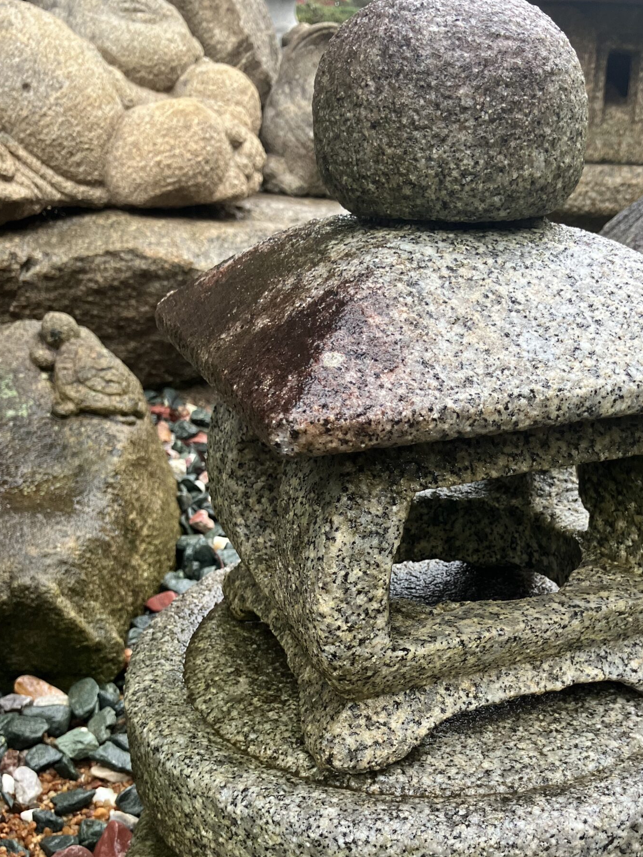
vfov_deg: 46.3
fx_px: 991
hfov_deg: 35.4
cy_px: 549
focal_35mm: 40
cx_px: 454
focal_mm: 3.99
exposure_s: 1/121
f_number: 1.8
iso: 80
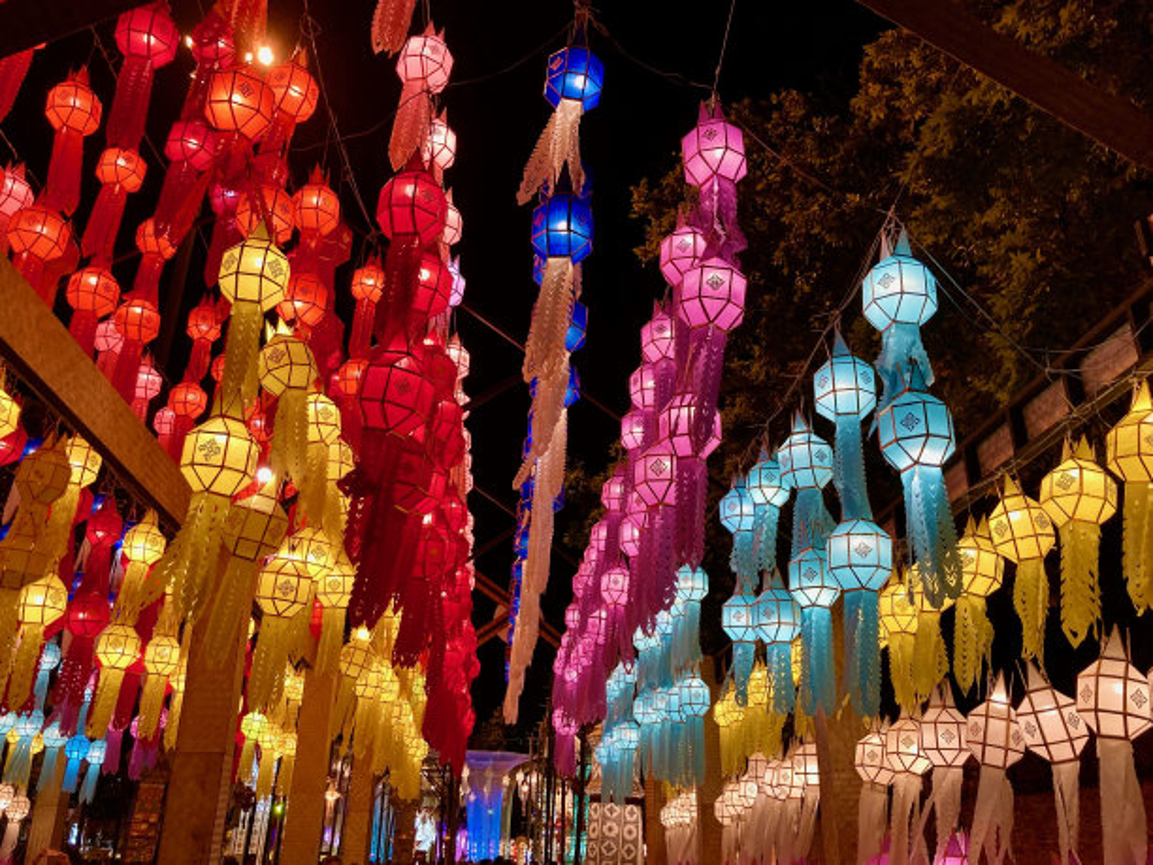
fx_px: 933
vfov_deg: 49.7
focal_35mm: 28
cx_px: 576
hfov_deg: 63.4
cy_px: 432
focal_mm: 3.99
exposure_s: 1/50
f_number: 1.8
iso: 125
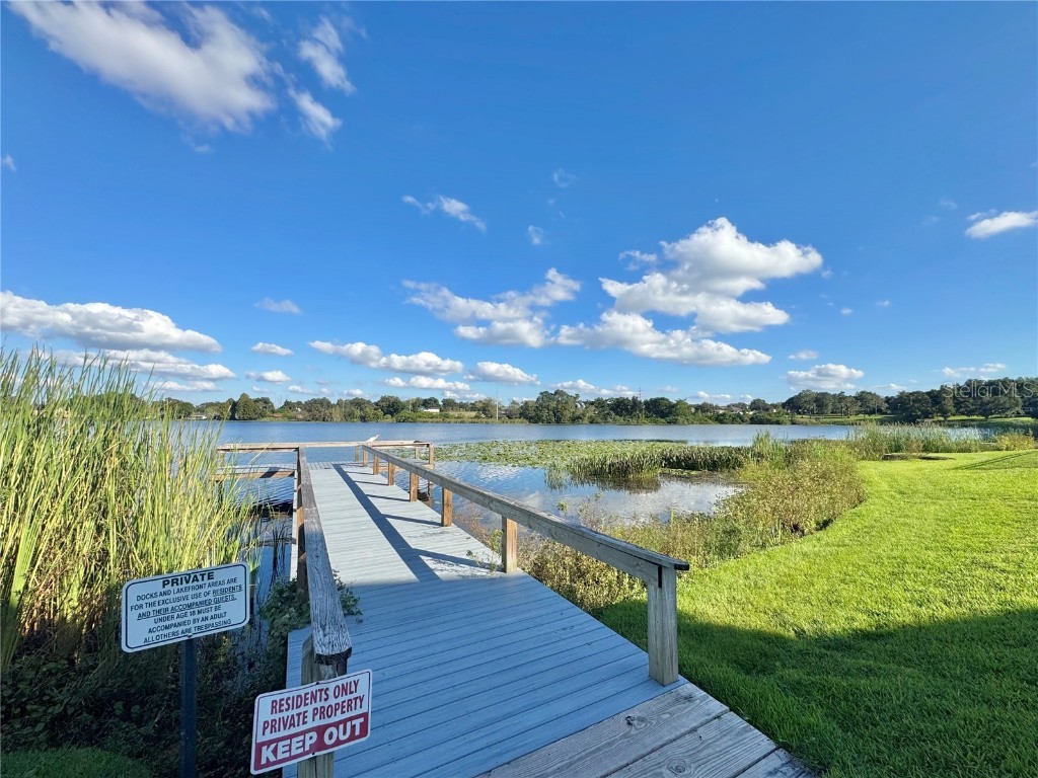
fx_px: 420
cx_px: 519
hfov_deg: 102.1
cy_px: 389
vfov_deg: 85.7
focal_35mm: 14
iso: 50
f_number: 2.2
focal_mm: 2.22
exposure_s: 1/2208
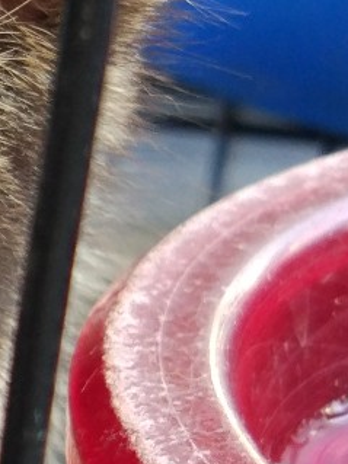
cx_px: -526
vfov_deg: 11.0
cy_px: 198
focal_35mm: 180
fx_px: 2414
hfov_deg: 7.6
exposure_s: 1/50
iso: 146
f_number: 2
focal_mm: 4.26
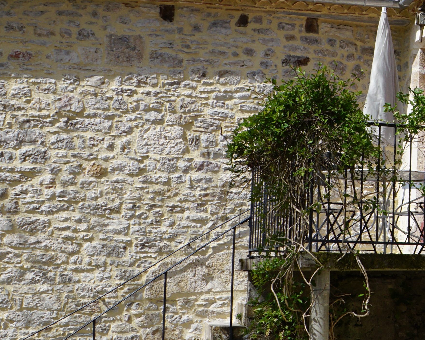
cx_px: 557
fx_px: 1082
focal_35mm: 86
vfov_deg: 17.8
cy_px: 117
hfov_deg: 20.3
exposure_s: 1/160
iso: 100
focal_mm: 18
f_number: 10
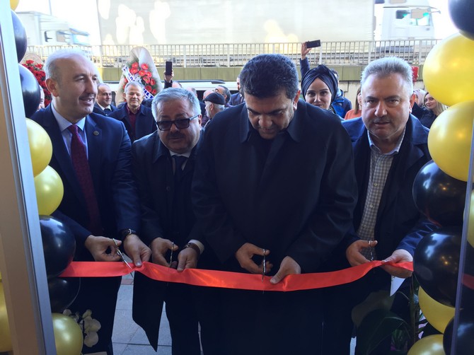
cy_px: 178
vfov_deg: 48.2
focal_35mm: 29
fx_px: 397
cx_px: 237
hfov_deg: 61.7
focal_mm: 4.15
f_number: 2.2
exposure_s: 1/50
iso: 40
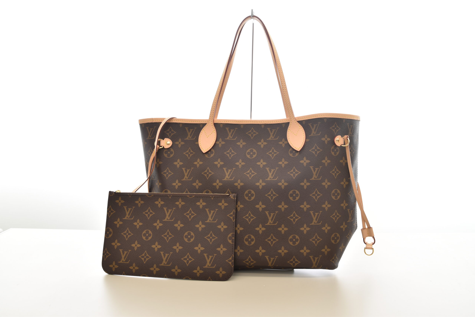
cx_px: 238
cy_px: 158
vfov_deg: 41.7
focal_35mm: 32
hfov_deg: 59.5
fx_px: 416
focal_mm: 21
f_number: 8
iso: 100
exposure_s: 1/8
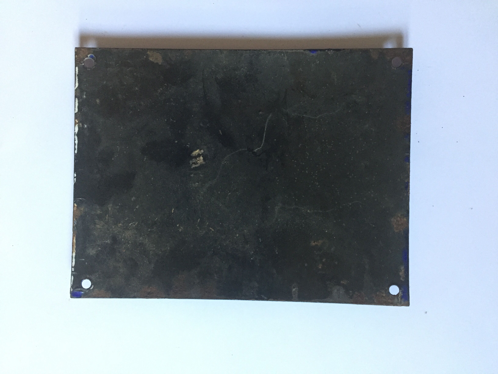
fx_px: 417
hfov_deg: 61.7
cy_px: 187
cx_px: 249
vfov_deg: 48.2
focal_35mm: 29
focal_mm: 4.15
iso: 320
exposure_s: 1/33
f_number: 2.2
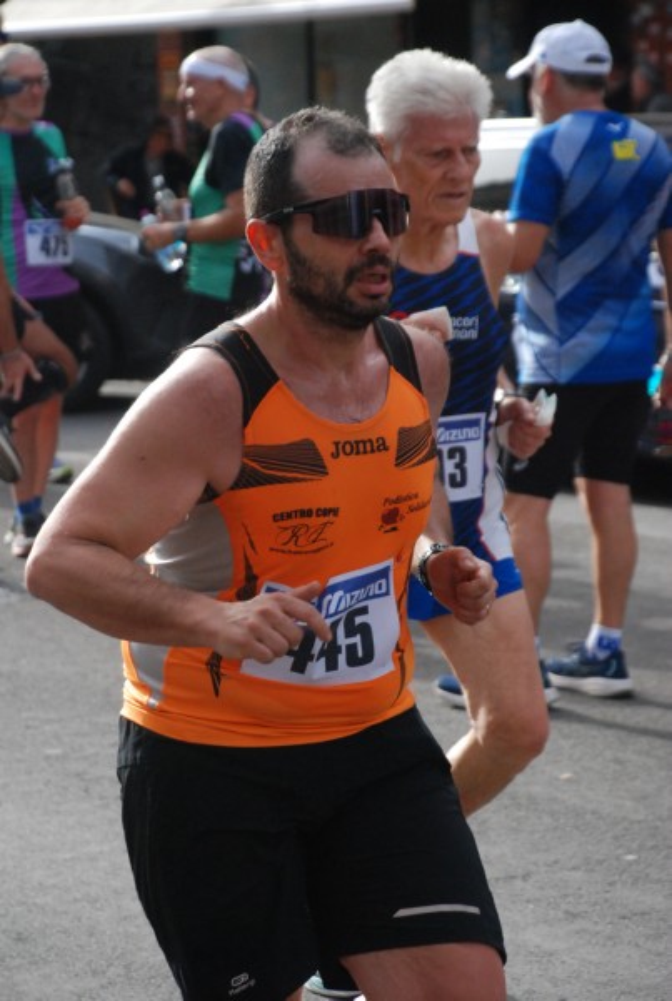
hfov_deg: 10.2
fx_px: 3760
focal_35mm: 135
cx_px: 336
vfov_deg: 15.2
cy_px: 500
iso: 1000
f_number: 5.6
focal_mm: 90
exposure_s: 1/1000
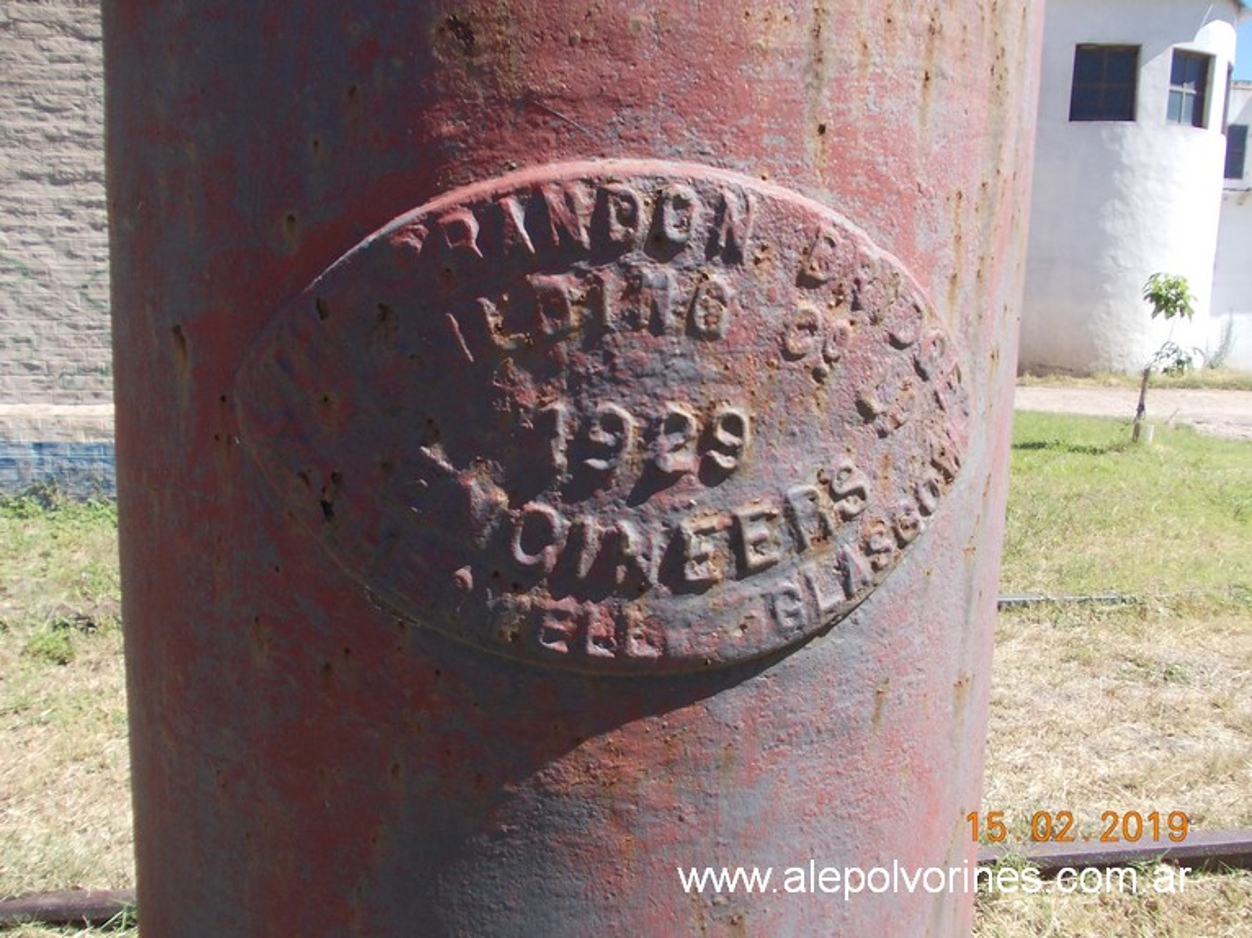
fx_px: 1012
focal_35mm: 28
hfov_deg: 63.5
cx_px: 626
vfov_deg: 49.7
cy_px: 469
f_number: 5.4
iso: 80
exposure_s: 1/200
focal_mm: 4
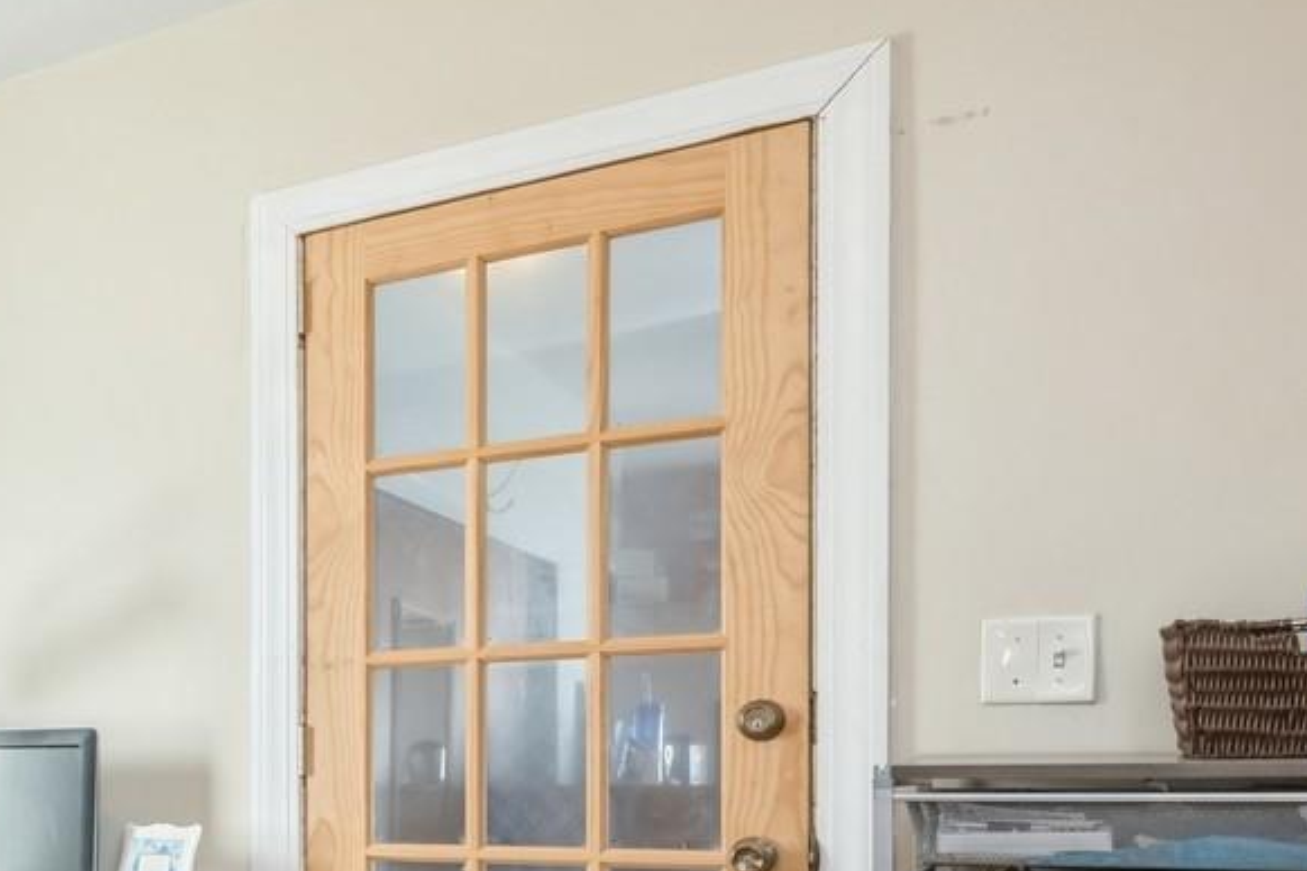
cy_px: 703
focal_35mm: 44
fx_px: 1597
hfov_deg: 34.9
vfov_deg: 29.8
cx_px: -281
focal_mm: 16
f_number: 11
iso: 400
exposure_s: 1/15
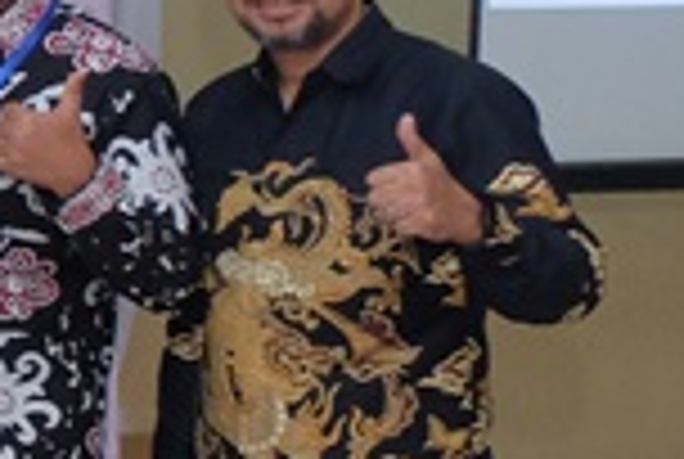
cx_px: -1467
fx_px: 3122
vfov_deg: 8.4
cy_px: 86
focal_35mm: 164
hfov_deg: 9.4
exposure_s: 1/60
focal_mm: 16.7
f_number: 4
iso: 1000
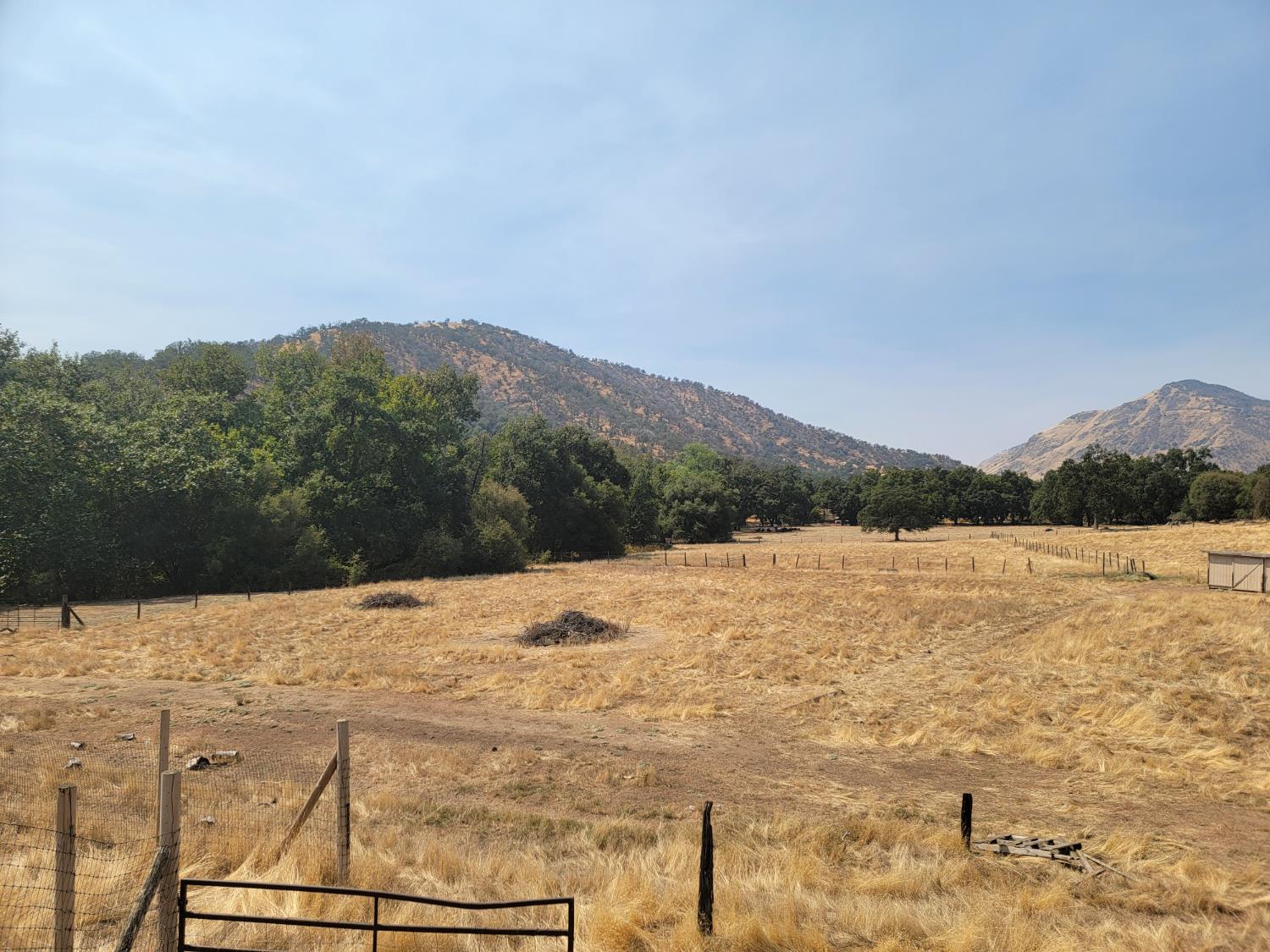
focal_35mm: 24
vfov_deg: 56.8
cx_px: 635
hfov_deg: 71.6
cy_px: 476
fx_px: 881
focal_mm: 6.7
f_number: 1.8
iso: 16
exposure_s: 1/1472
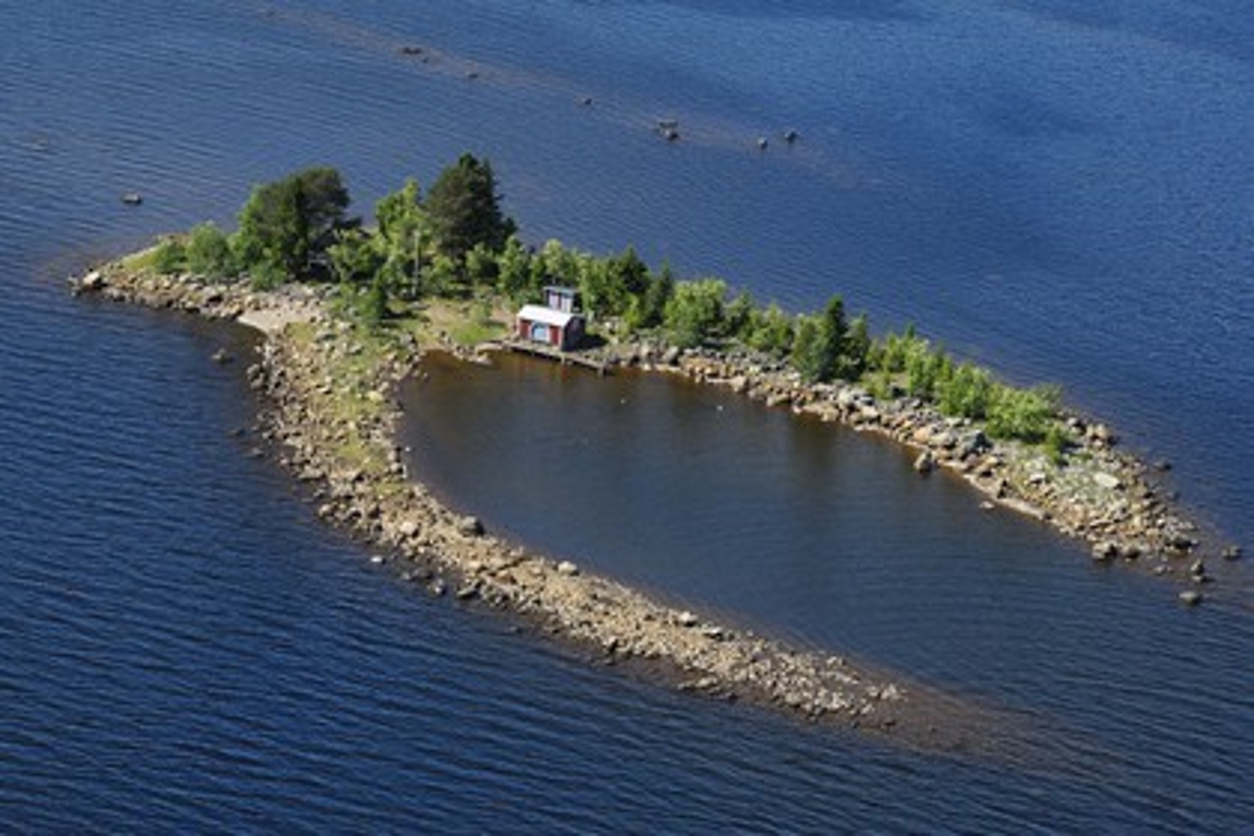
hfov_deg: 15.9
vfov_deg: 10.6
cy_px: 418
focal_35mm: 129
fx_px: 4493
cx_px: 627
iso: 100
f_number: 2.8
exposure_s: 1/1000
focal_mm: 86
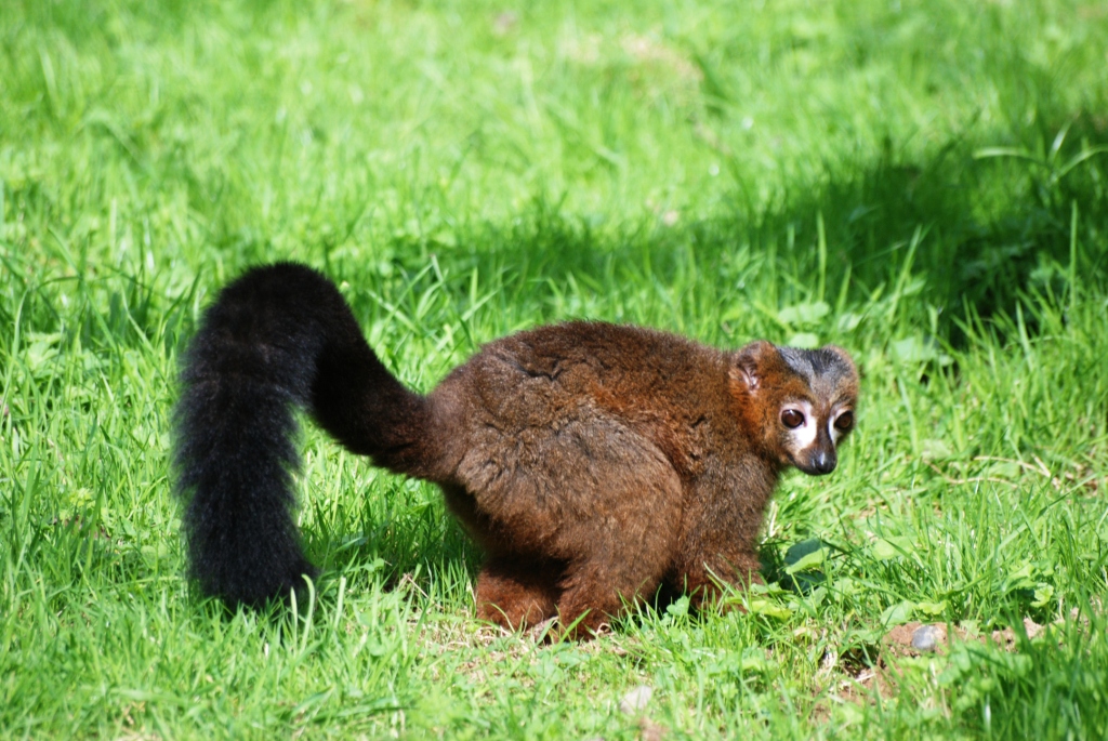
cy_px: 370
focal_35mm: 405
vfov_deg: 3.4
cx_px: 554
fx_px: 12477
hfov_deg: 5.1
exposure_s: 1/400
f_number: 5.6
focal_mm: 270
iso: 400
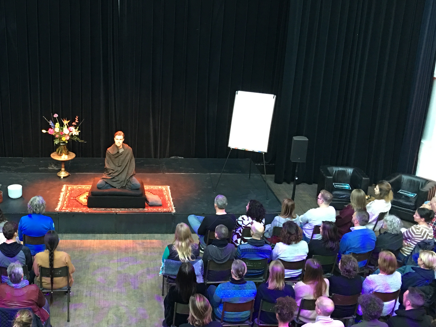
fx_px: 592
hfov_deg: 39.8
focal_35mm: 47
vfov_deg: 30.9
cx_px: 136
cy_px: 177
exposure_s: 1/10
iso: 80
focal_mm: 4.15
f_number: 2.2
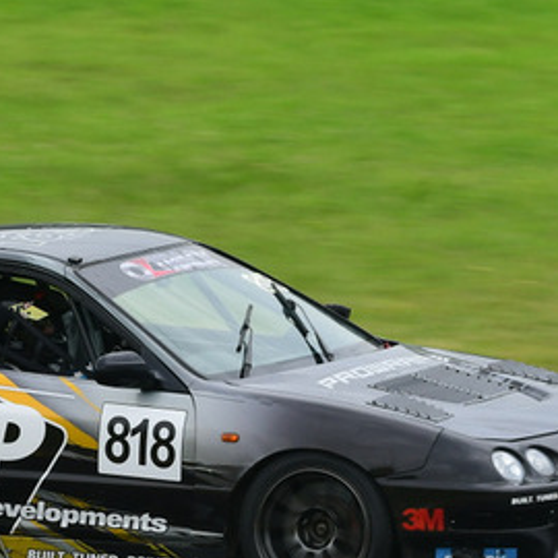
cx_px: -8
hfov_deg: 2.3
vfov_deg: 2.3
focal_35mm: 757
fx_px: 13806
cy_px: 219
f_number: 11
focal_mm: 200
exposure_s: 1/250
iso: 400
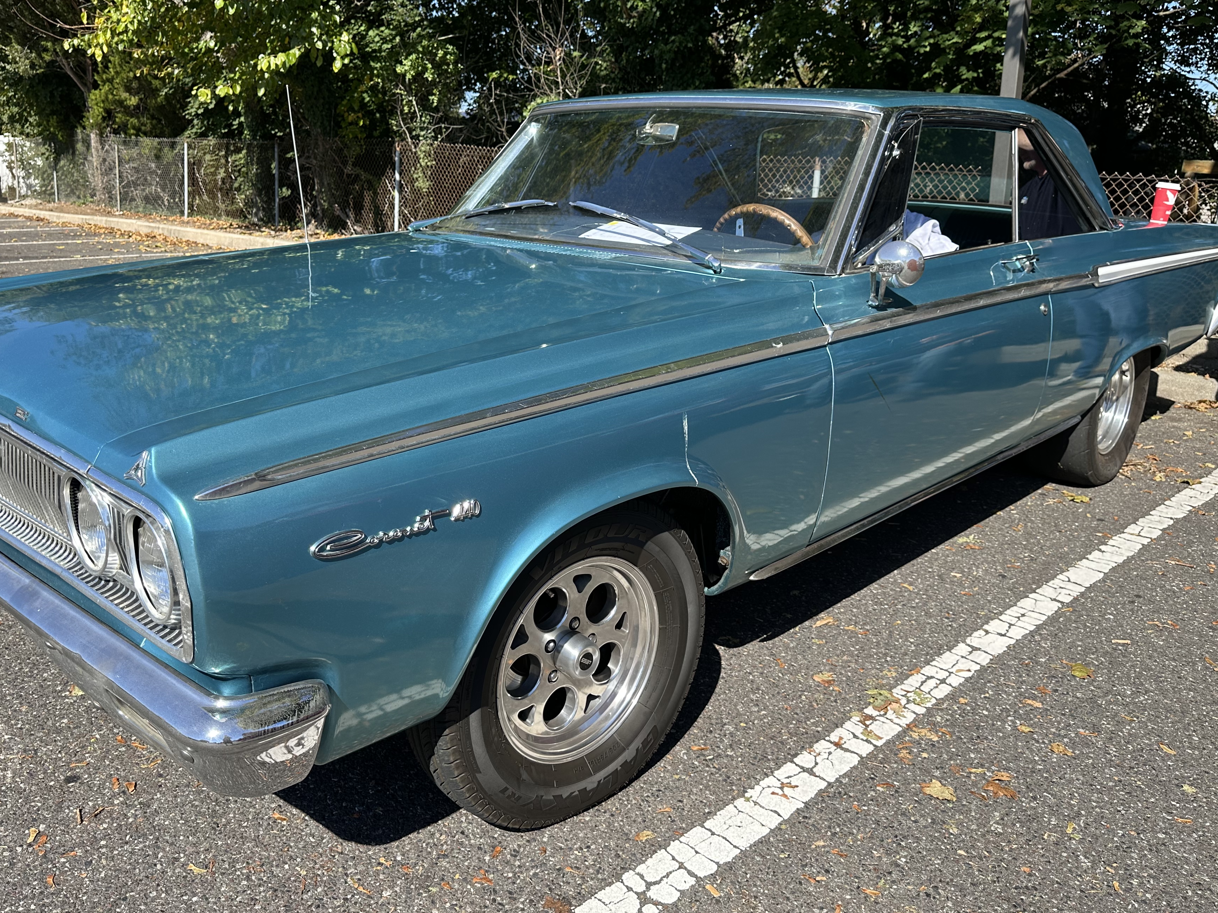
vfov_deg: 49.7
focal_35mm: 28
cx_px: 550
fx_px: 985
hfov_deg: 63.3
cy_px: 413
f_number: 1.78
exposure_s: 1/2353
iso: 80
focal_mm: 6.86
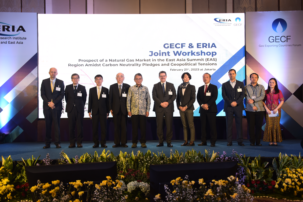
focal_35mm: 40
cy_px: 101
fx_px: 337
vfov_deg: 33.4
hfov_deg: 48.5
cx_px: 152
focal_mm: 40
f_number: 3.2
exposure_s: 1/80
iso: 1000
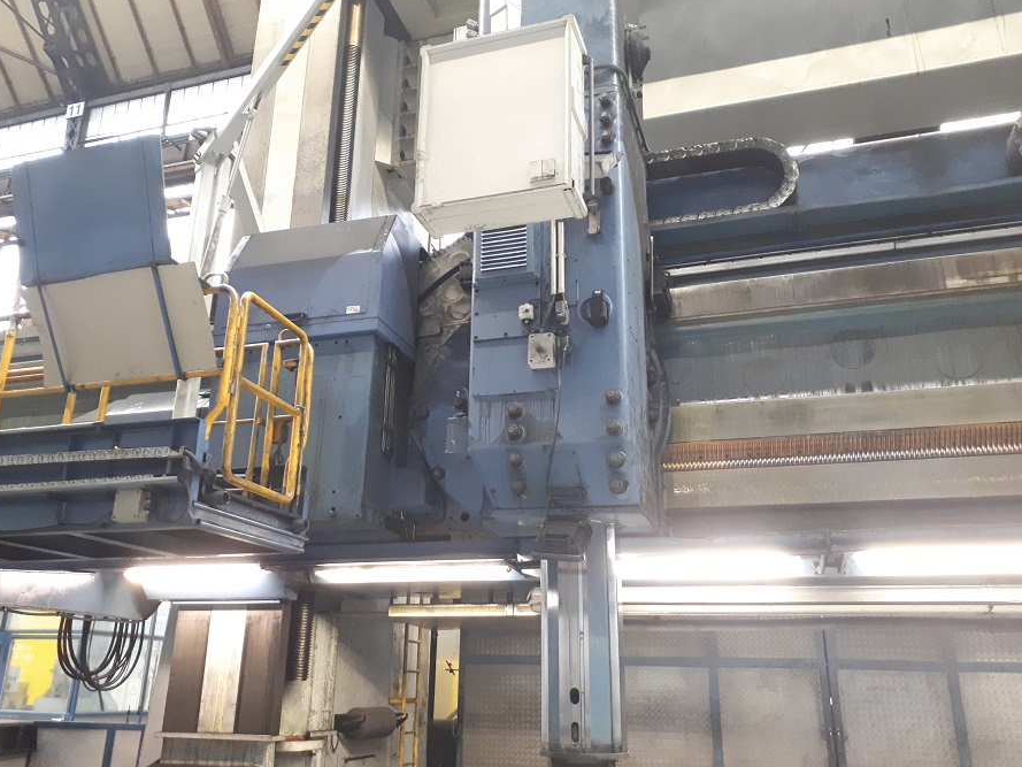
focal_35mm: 28
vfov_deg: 49.8
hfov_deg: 63.4
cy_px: 374
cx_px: 495
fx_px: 827
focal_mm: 3.6
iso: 400
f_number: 1.9
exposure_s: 1/17
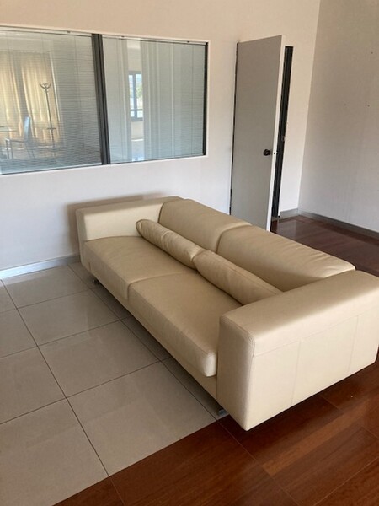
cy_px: 253
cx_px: 190
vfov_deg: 63.4
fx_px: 409
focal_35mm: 28
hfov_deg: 49.7
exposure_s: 1/60
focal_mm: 3.99
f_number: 1.8
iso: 320
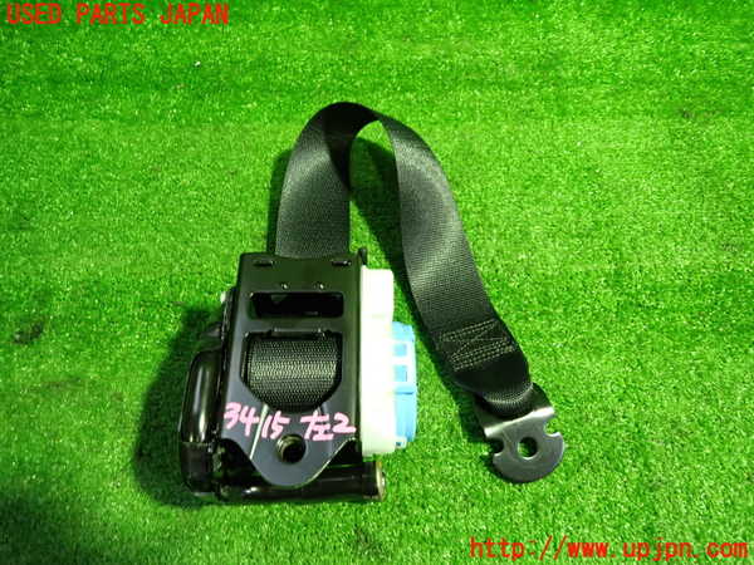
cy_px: 282
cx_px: 377
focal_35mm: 25
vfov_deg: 54.9
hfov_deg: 69.4
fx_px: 545
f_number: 2
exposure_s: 1/30
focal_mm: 4.5
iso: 400
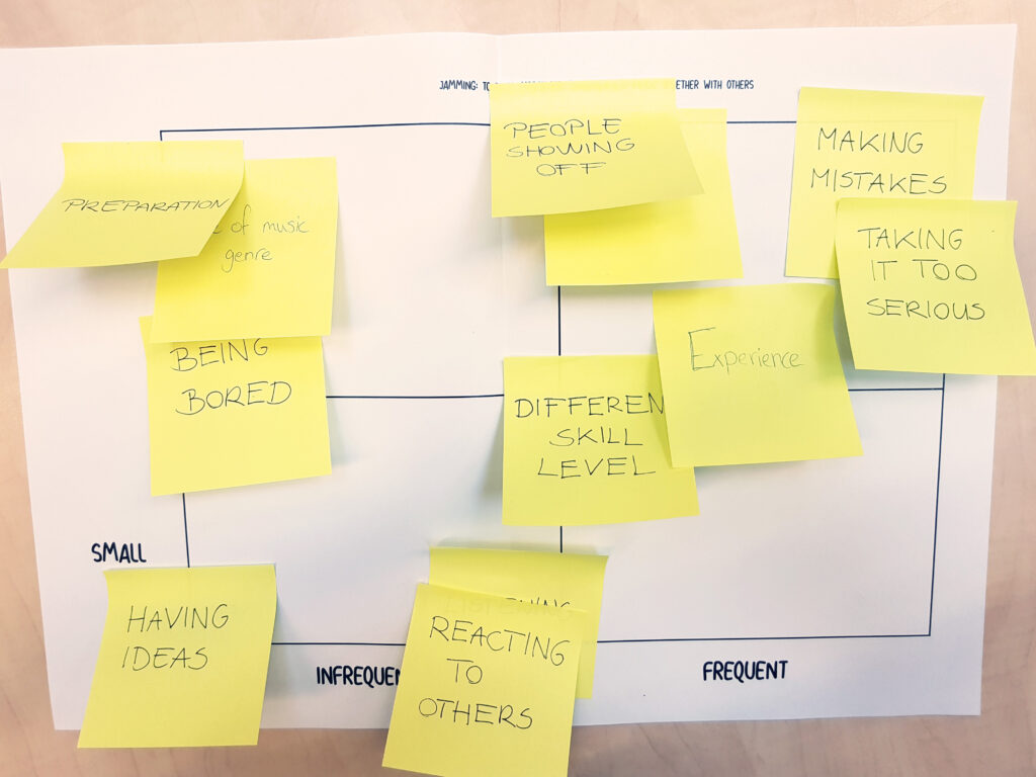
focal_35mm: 26
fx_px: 778
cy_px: 388
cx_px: 518
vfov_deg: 53.1
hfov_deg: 67.3
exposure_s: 1/100
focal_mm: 4.2
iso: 64
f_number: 1.7
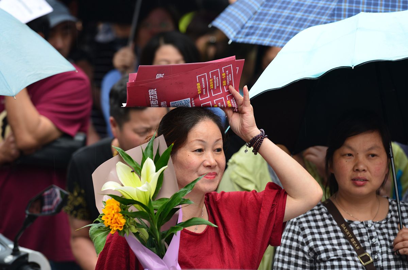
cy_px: 135
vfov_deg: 7.2
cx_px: 204
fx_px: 2149
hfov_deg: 10.8
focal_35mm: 190
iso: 100
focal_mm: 190
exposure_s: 1/80
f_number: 4
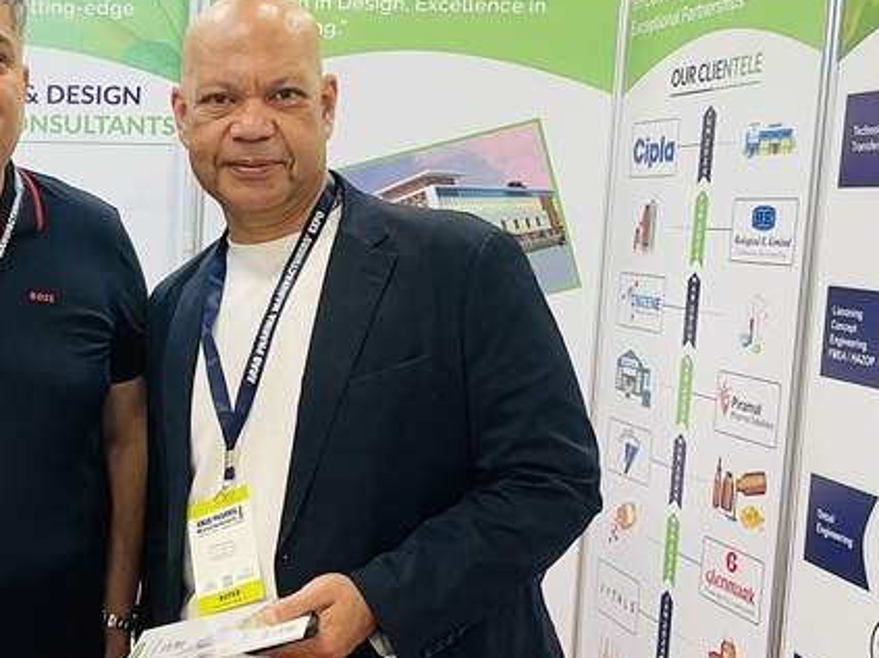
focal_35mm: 63
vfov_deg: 23.2
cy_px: 405
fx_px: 1599
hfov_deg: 28.5
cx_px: -33
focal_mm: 4.2
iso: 80
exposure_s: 1/50
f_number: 1.6
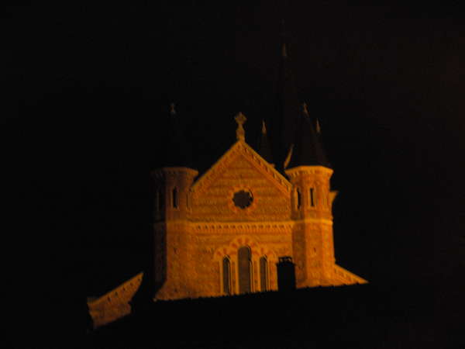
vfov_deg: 15.4
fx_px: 1290
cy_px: 174
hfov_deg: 20.4
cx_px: 232
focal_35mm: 96
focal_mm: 15.9
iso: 400
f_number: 3.9
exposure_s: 1/3.7
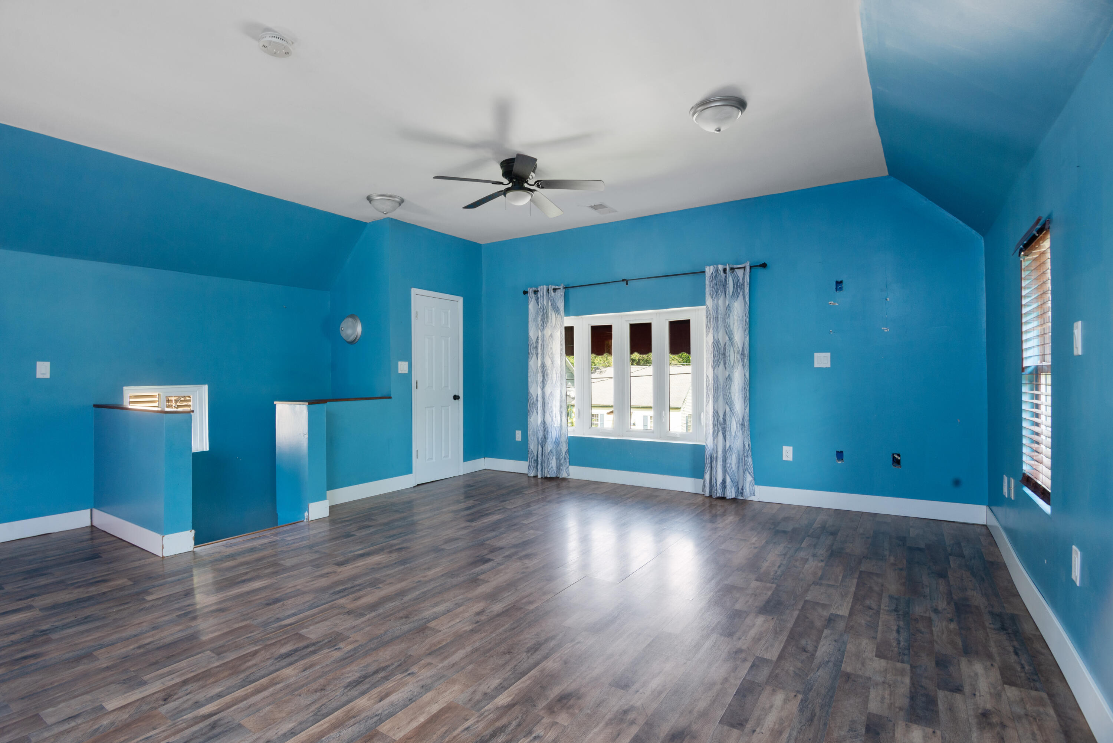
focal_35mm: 30
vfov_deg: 43.6
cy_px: 372
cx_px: 556
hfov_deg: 61.9
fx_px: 928
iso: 320
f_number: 9
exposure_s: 1/25
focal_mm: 30
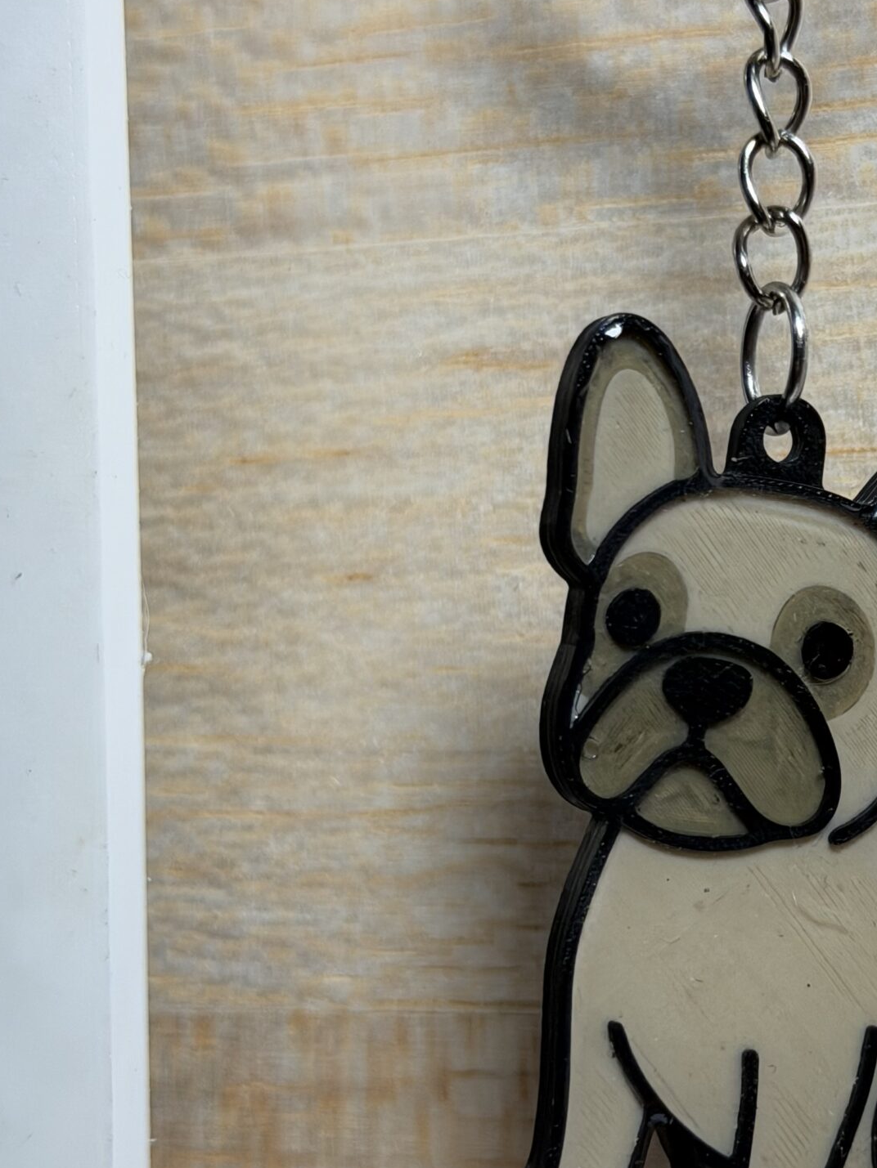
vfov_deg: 22.7
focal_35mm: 86
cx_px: 779
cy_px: 682
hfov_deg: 16.9
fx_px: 2905
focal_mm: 6.76
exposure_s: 1/209
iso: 50
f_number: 1.78
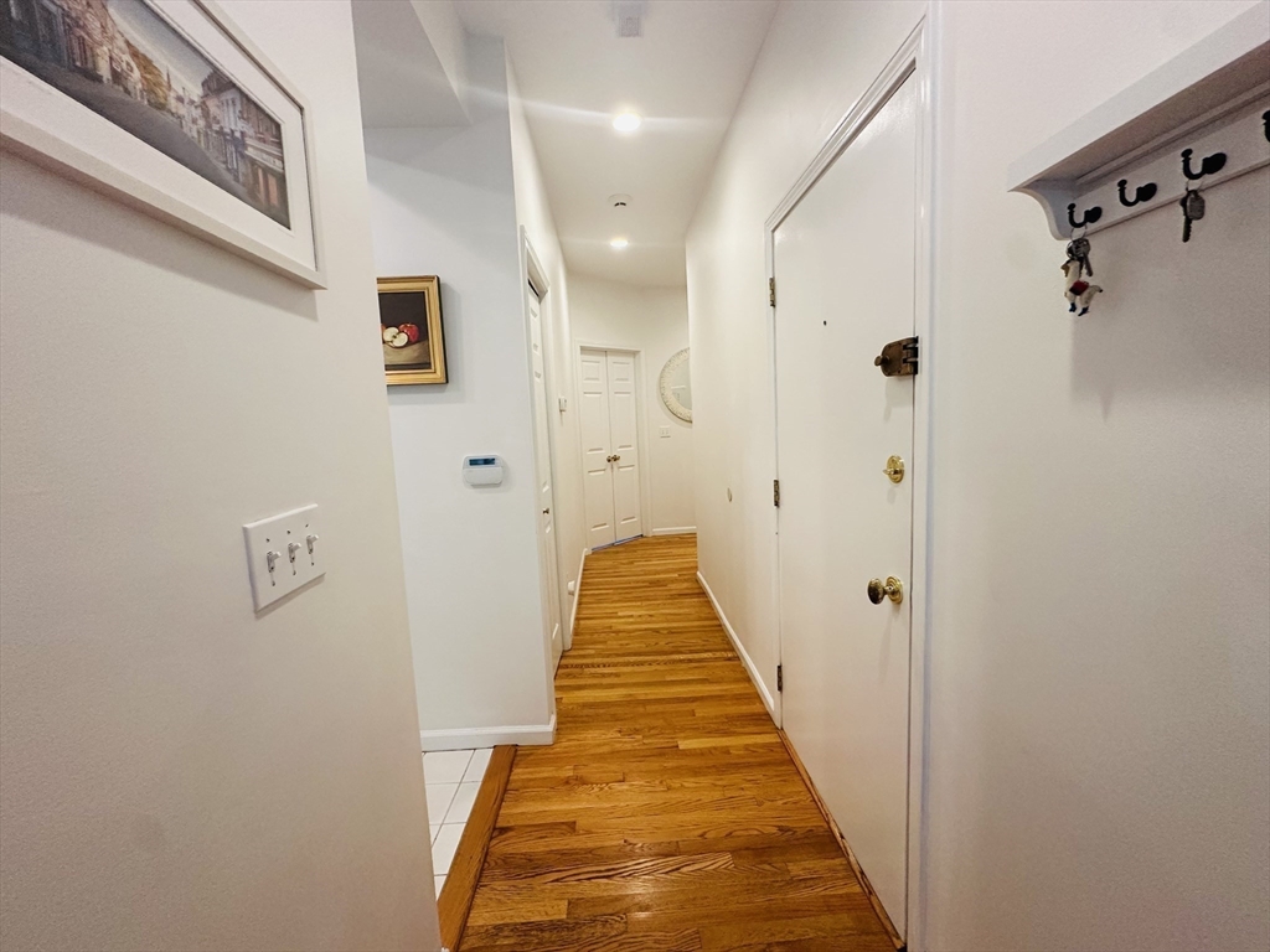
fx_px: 514
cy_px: 476
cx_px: 635
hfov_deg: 102.1
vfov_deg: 85.7
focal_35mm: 14
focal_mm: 2.22
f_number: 2.2
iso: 250
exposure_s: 1/120
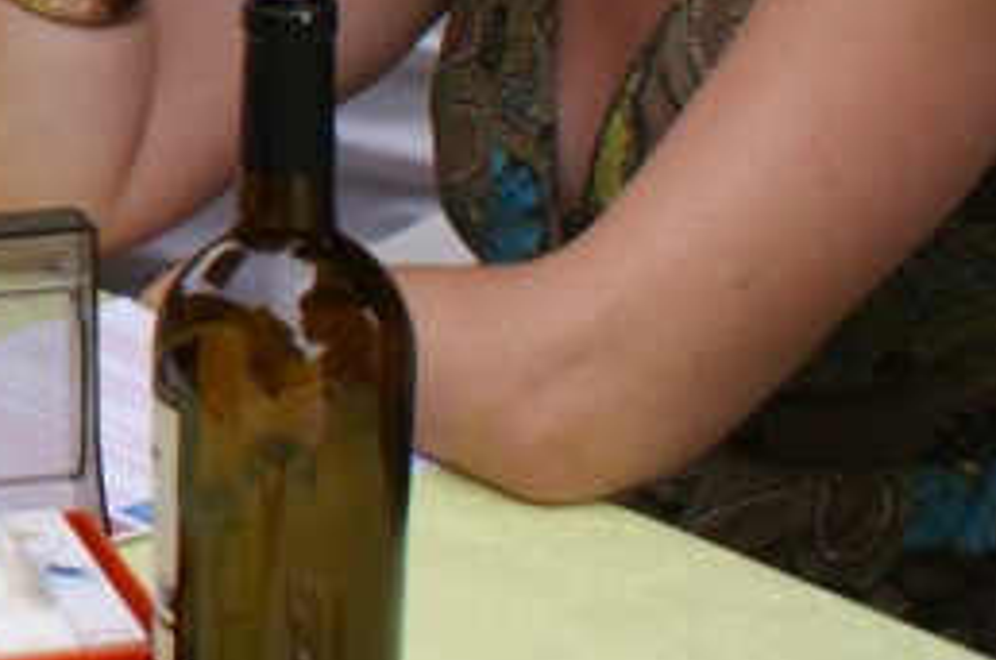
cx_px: -853
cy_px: -297
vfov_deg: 6.9
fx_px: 5413
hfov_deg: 9.9
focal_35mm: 196
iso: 100
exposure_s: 1/125
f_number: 8
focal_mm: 28
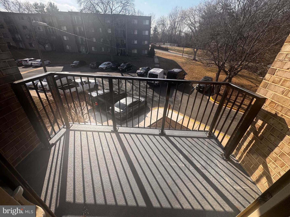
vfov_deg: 85.7
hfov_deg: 102.1
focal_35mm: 14
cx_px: 145
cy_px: 108
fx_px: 117
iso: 50
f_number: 2.2
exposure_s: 1/1477
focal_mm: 2.22
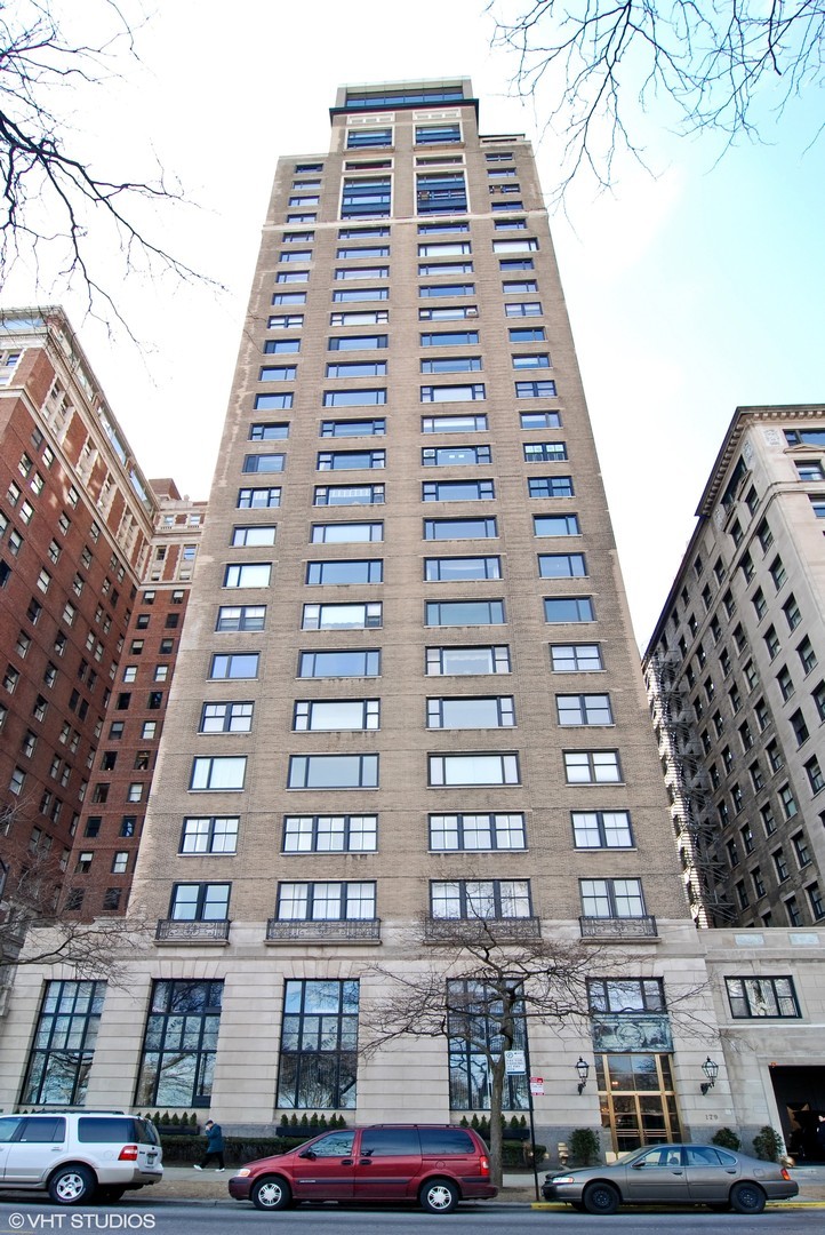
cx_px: 412
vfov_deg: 90.0
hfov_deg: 67.5
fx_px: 618
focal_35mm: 18
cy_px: 618
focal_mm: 12
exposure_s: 1/80
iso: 250
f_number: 8
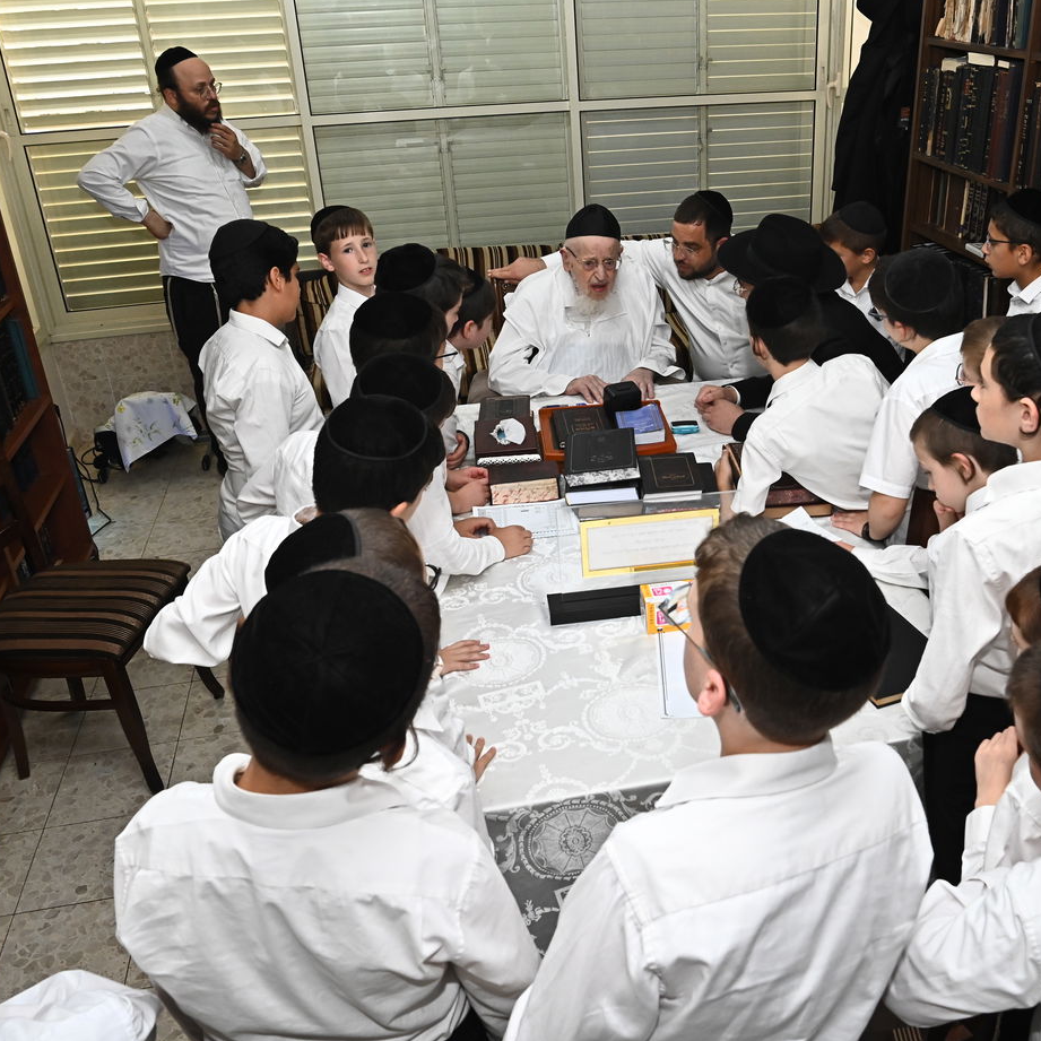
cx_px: 688
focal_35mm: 31
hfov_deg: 51.6
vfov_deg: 52.5
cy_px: 521
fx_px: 1055
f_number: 9
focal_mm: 24
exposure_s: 1/200
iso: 2500
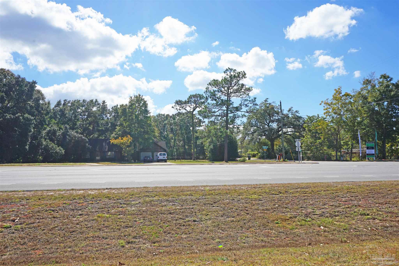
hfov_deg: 65.5
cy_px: 133
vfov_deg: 46.4
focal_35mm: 28
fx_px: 310
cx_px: 200
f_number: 11
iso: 100
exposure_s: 1/250
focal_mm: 28
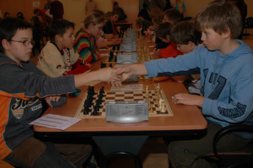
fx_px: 327
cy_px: 84
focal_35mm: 46
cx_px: 126
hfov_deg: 42.4
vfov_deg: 28.9
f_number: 4.5
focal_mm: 31
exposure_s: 1/60
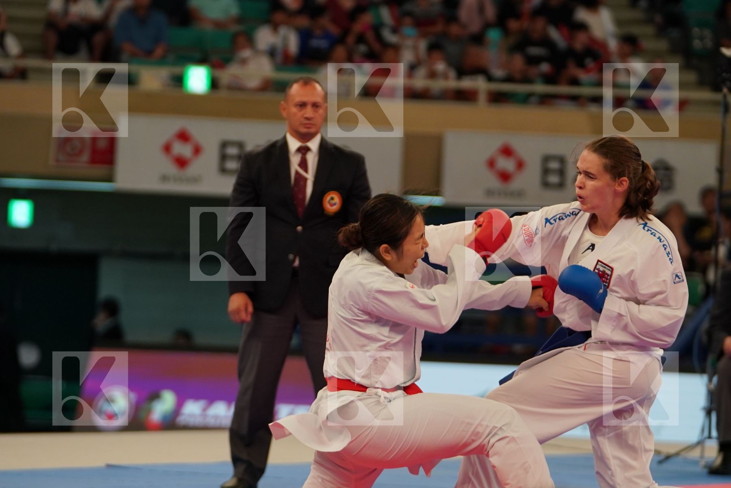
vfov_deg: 7.2
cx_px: 366
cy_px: 244
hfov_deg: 10.7
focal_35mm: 192
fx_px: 3898
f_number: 2.8
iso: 1250
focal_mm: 128
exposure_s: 1/1000
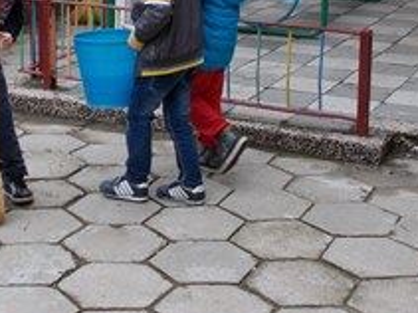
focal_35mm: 79
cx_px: 143
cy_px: 28
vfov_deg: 18.3
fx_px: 953
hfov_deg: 24.6
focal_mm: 4.6
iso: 160
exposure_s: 1/250
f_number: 3.2
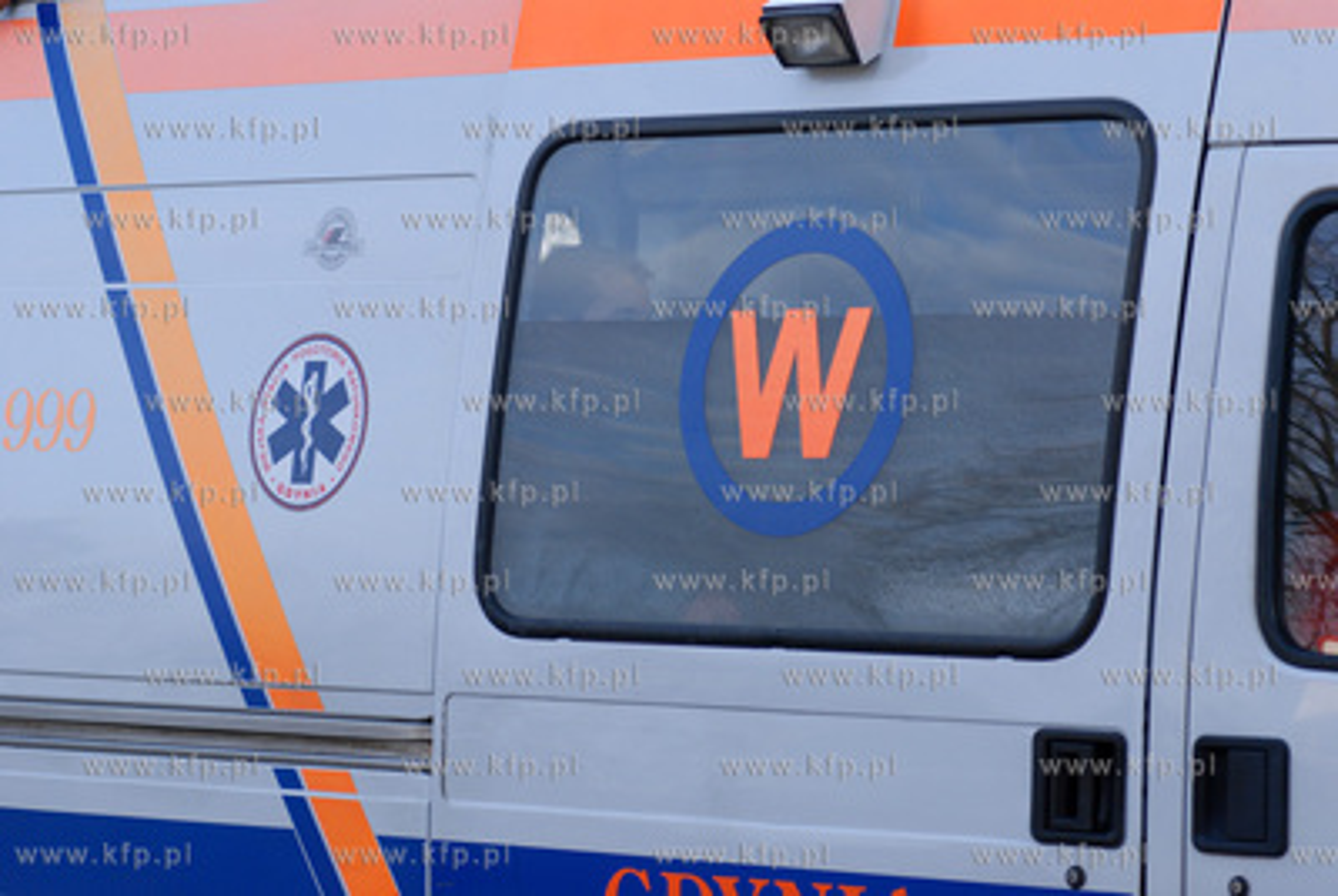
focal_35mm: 158
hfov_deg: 13.0
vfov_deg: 8.7
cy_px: 448
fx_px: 5862
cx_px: 669
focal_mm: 105
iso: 400
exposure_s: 1/500
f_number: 3.5
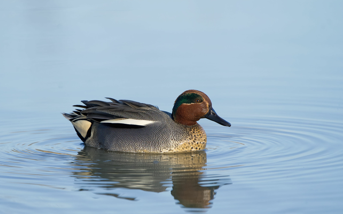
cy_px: 113
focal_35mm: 613
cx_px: 172
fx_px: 5730
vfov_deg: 2.1
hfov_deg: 3.4
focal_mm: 600
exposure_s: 1/1600
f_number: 7.1
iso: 1000
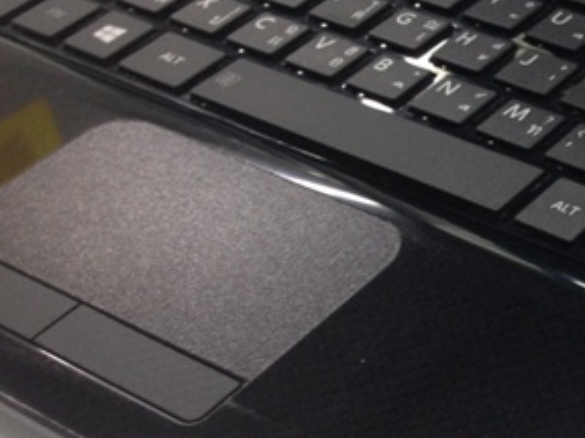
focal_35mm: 92
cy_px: 365
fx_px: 1554
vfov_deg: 15.9
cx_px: 752
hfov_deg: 19.7
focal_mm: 4.12
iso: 80
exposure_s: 1/20
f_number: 2.4
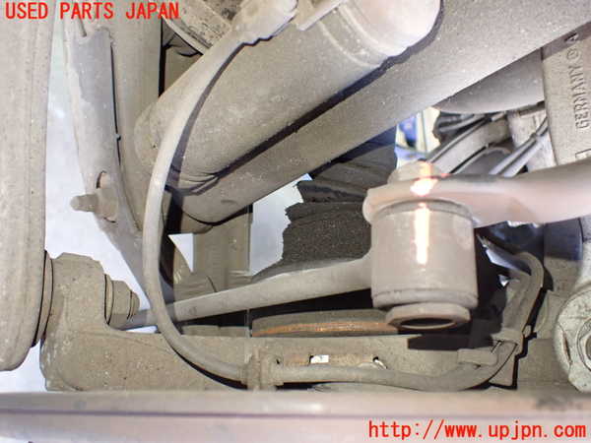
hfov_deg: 60.0
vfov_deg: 46.8
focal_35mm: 30
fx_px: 512
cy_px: 222
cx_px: 296
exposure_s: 1/30
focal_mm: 5.4
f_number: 2.3
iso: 800
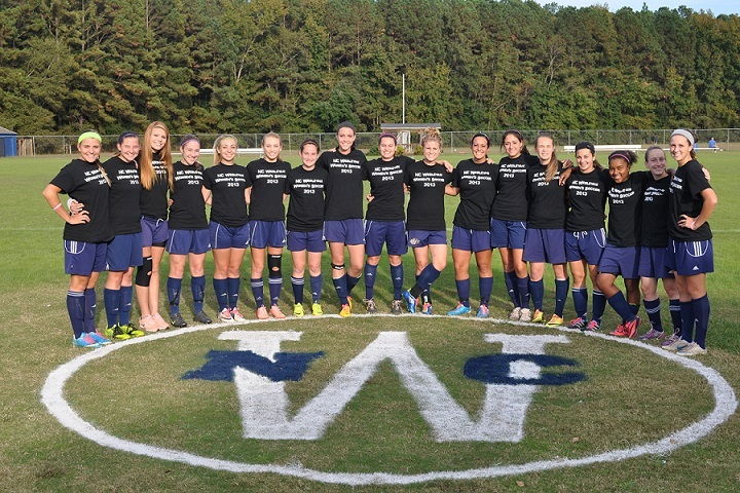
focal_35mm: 51
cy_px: 246
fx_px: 1048
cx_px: 370
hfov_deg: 38.9
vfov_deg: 26.5
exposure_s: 1/100
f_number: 10
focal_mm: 34
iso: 200
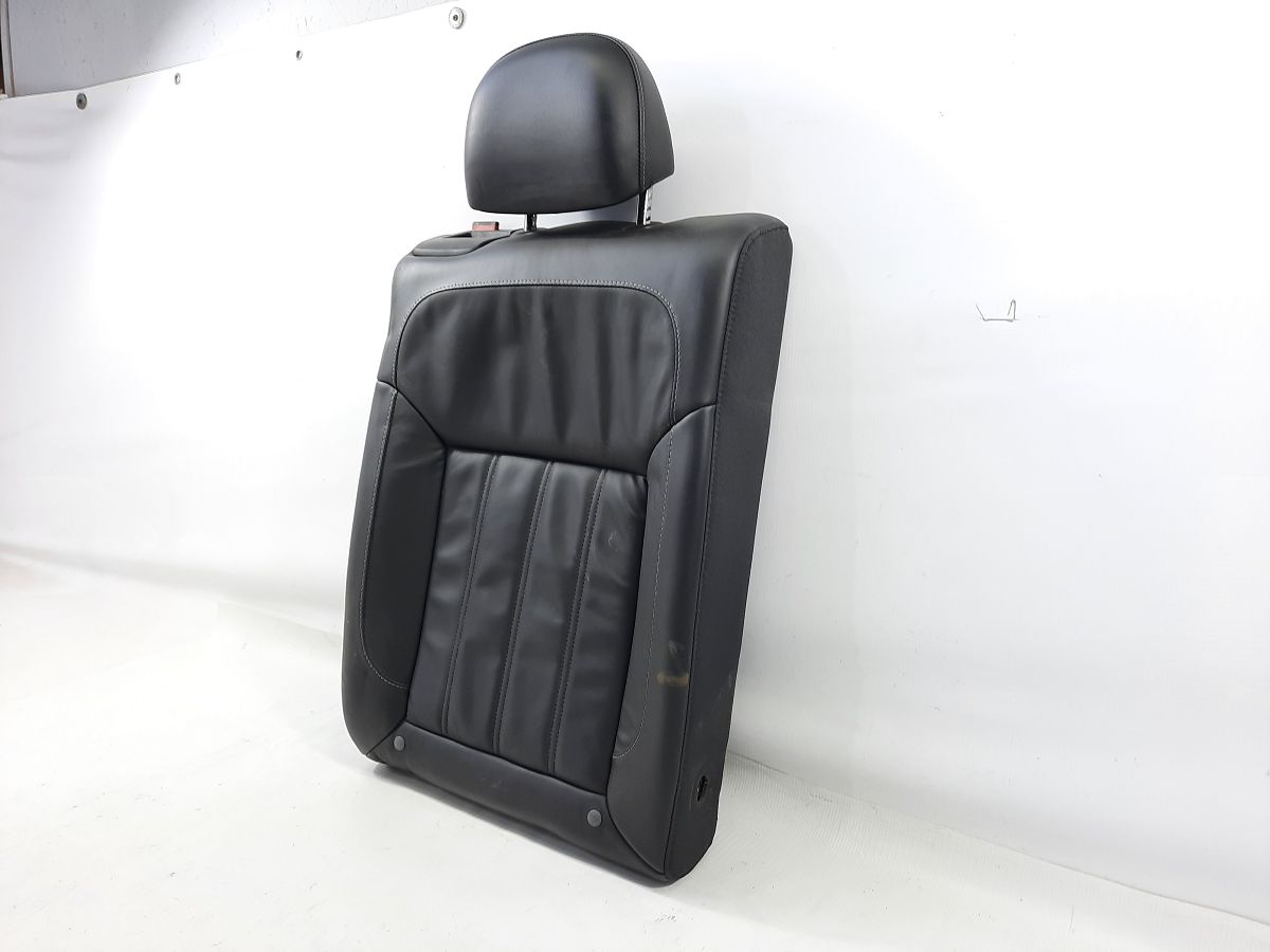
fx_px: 917
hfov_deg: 69.4
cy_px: 476
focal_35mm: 25
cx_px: 635
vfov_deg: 54.9
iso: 50
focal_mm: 4.6
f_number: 2
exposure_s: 1/50
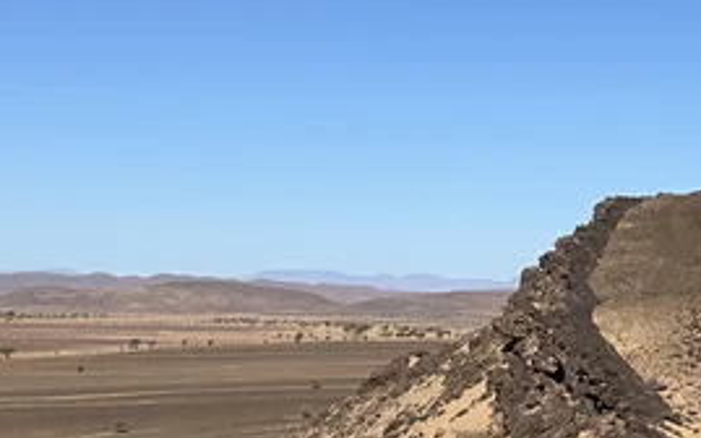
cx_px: 632
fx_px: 1929
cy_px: 229
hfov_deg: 20.2
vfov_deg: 12.9
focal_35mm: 101
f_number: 1.78
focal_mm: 6.86
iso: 80
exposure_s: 1/8929
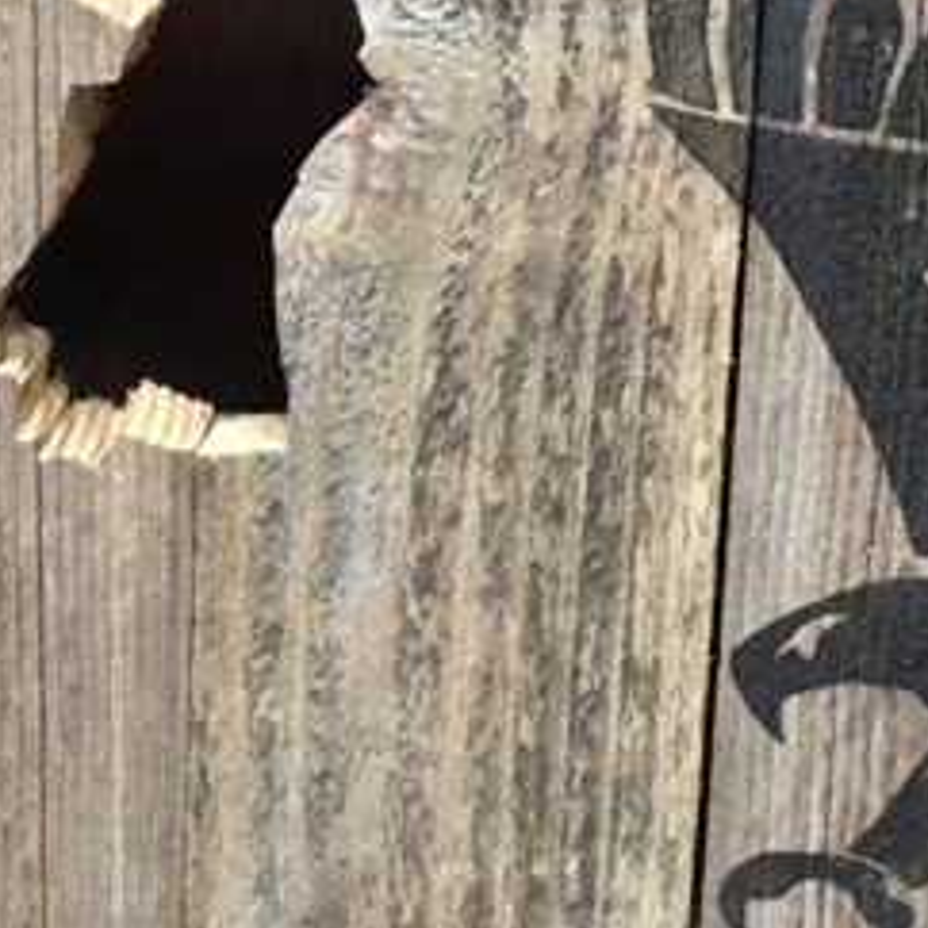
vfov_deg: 17.1
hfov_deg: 16.8
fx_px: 3094
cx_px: 844
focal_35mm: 102
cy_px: 389
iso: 200
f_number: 2.4
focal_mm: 3.3
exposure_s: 1/15
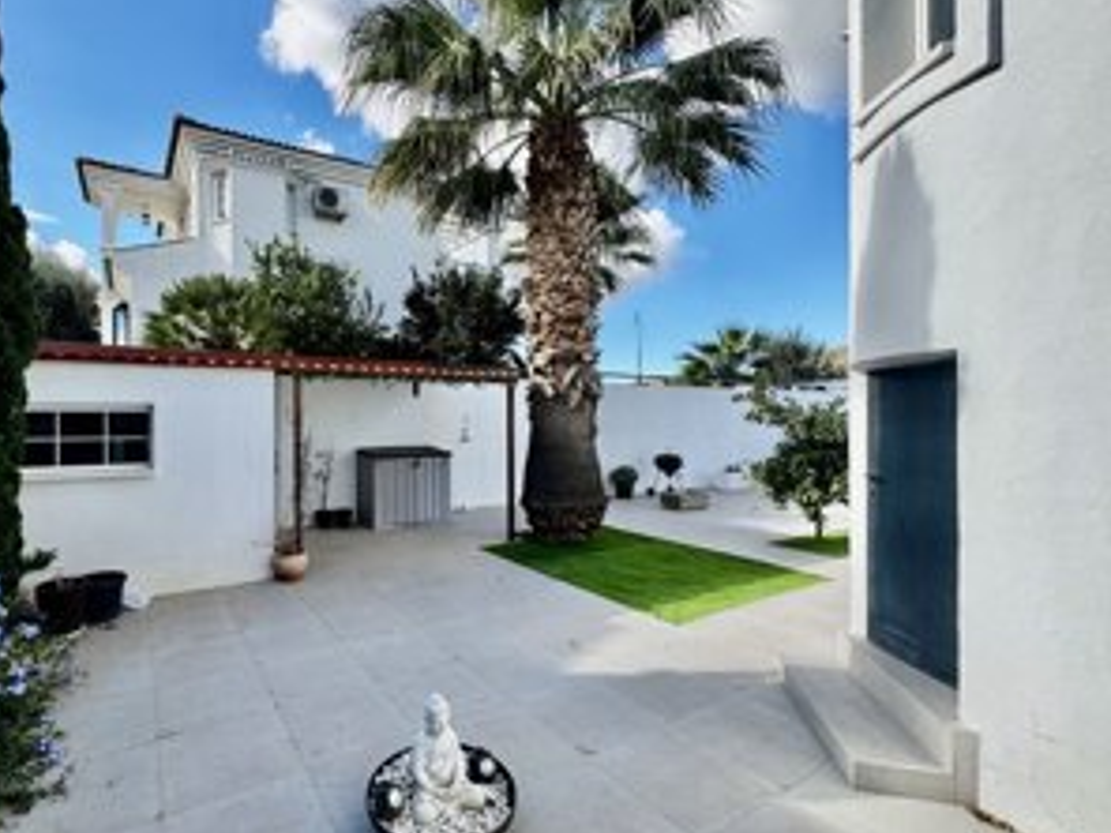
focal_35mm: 17
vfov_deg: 74.7
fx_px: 546
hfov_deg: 89.7
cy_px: 416
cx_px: 439
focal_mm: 2.22
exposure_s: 1/669
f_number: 2.2
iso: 40
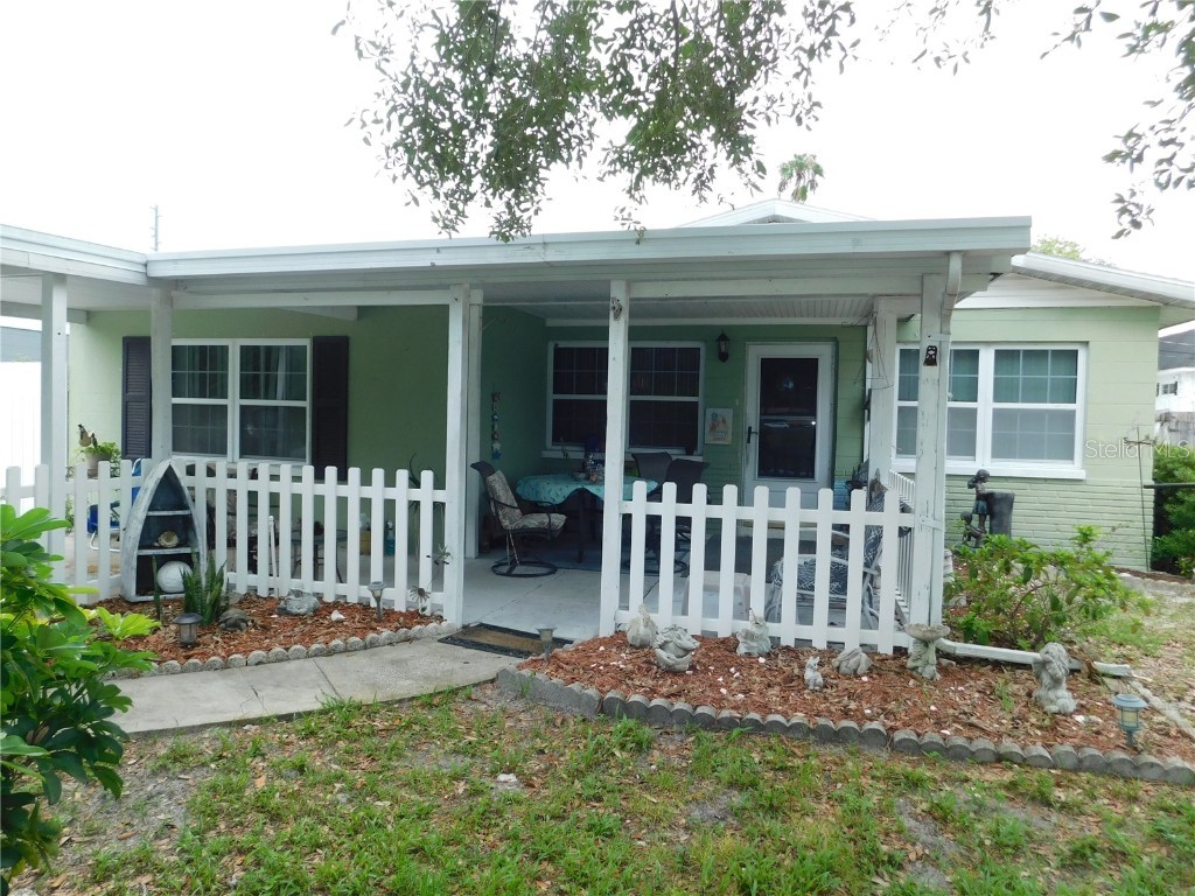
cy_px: 448
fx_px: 794
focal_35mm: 23
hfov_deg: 73.9
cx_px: 598
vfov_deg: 58.9
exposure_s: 1/320
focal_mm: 4
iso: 125
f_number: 3
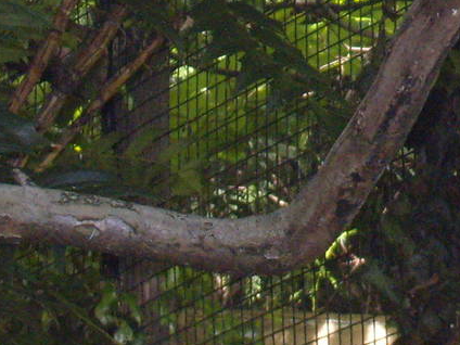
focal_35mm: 396
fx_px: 5262
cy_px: -282
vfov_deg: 3.7
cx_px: 621
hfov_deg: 5.0
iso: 377
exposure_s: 1/60
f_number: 5.1
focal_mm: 22.2
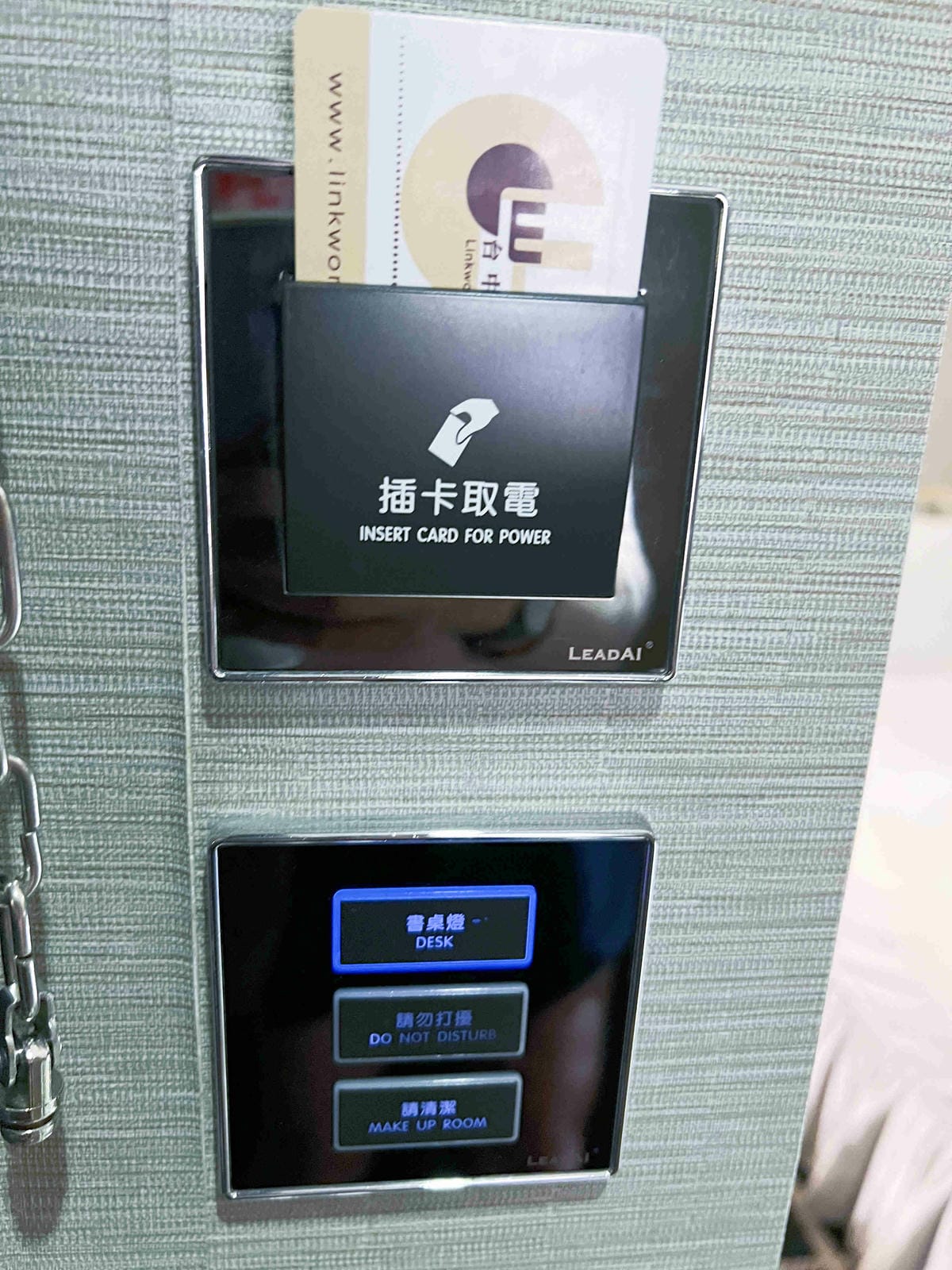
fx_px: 953
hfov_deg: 53.1
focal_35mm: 26
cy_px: 635
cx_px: 476
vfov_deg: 67.3
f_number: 1.5
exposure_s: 1/40
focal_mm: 5.7
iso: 640
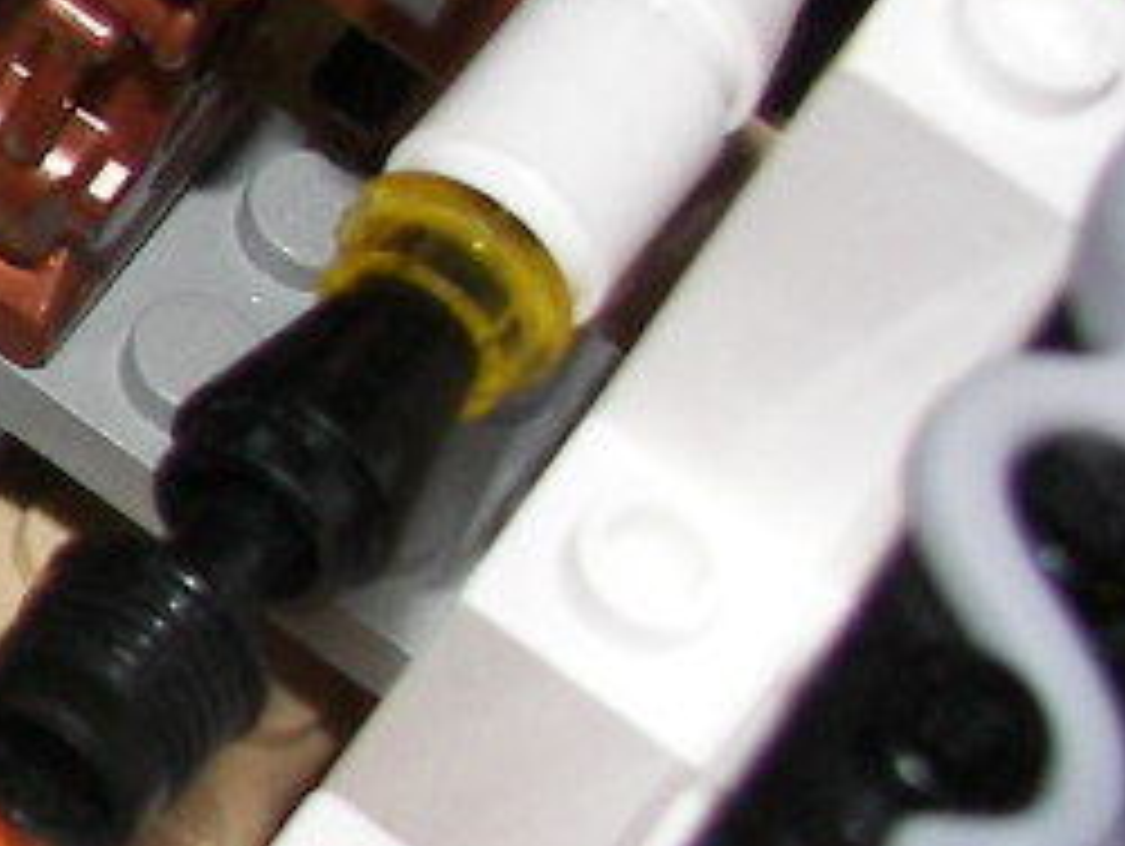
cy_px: 450
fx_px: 5986
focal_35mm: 184
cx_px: -1080
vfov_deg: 8.1
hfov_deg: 10.0
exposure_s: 1/30
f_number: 2.8
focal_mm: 6
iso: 100
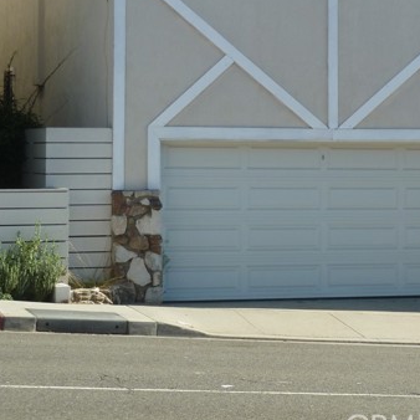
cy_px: 46
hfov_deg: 15.5
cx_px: 273
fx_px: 1537
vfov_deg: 15.4
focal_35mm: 112
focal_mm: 11
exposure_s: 1/320
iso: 80
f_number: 4.1
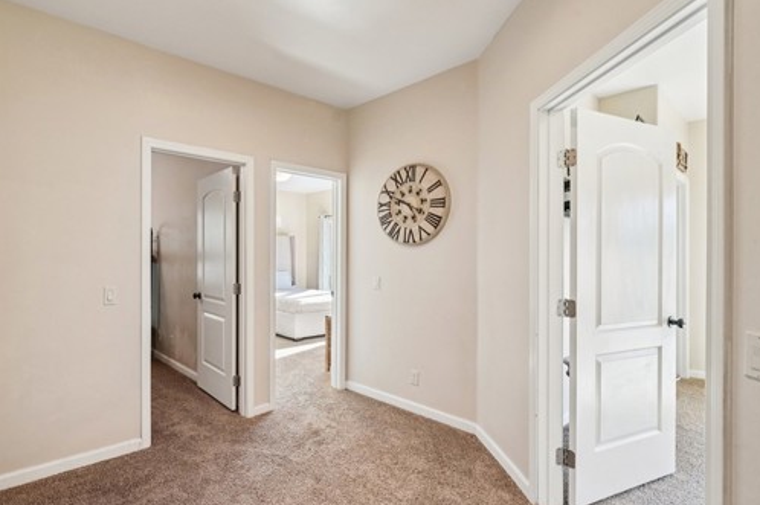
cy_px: 247
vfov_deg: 67.3
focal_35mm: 18
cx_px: 291
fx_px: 380
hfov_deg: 88.5
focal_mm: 14
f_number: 8
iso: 400
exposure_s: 1/15
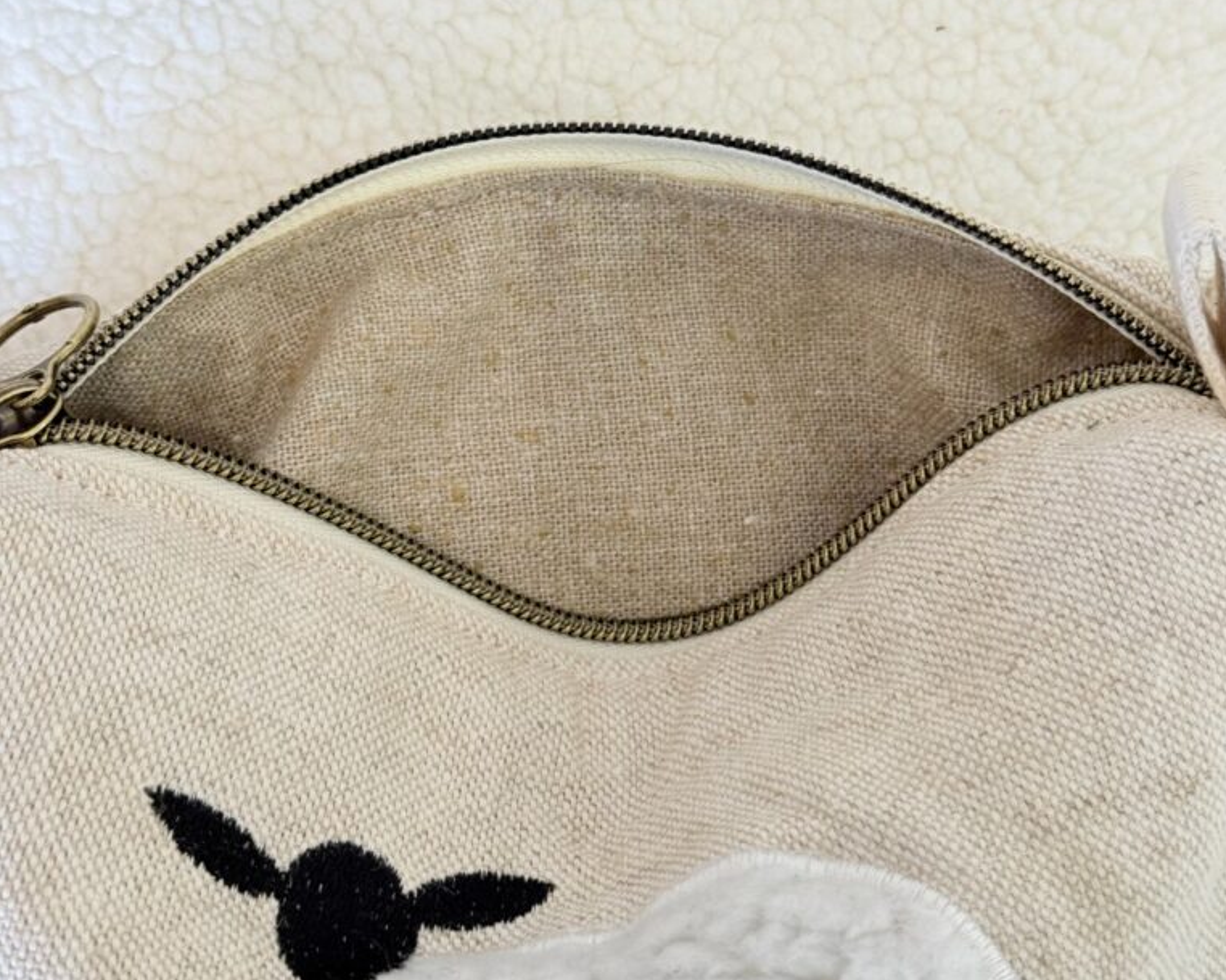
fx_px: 2285
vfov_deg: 24.2
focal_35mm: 63
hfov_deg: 30.0
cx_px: 615
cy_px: 393
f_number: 1.78
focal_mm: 6.76
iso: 100
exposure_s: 1/74
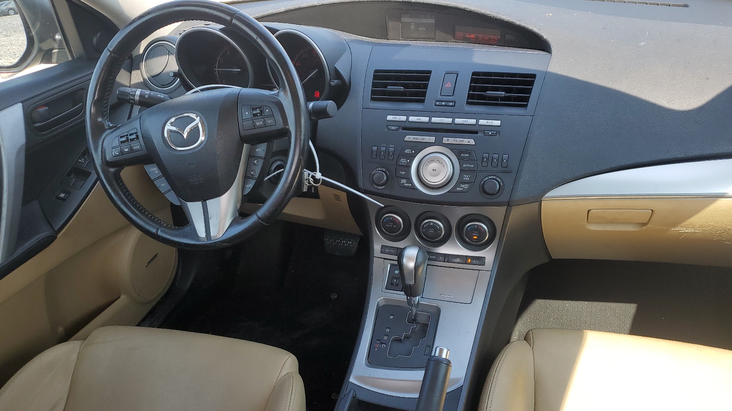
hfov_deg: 66.1
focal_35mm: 29
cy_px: 238
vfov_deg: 40.1
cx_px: 371
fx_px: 563
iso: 50
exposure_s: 1/435
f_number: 1.5
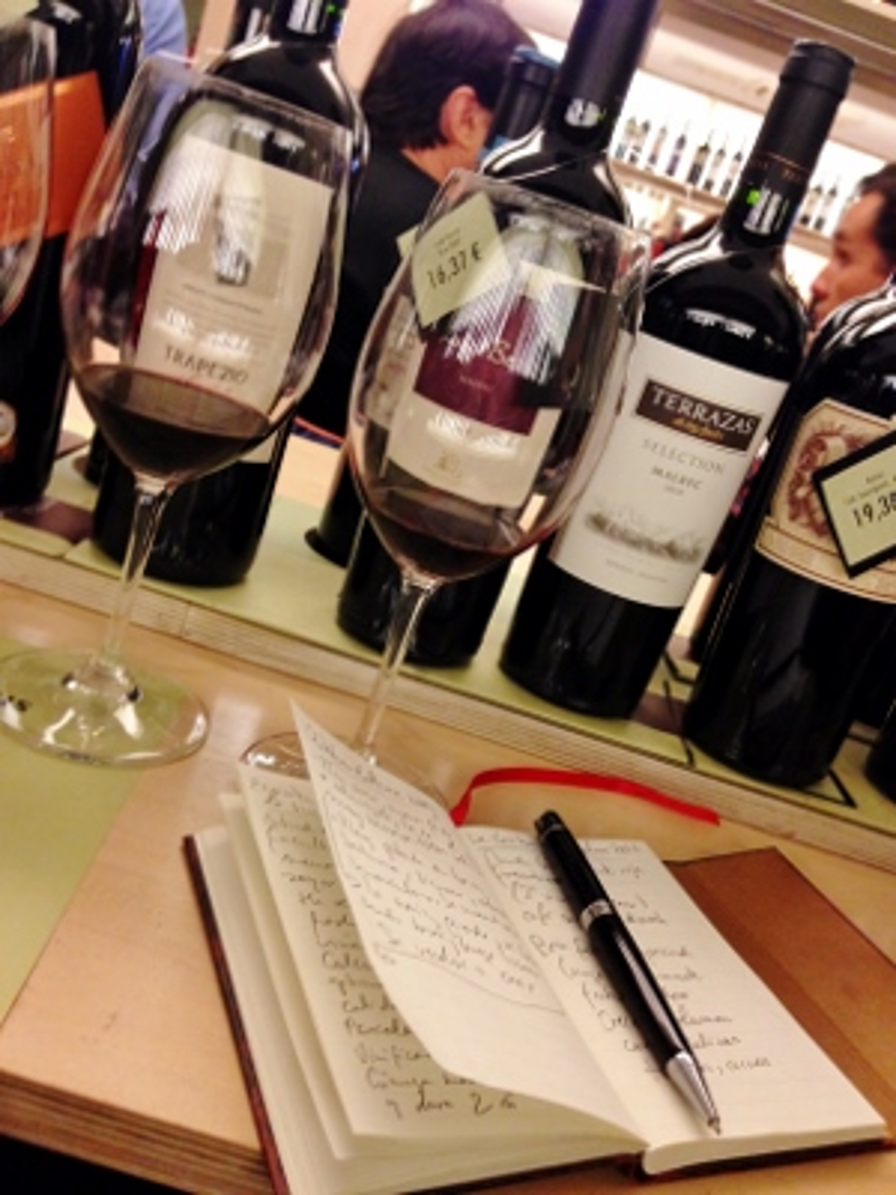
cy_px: 598
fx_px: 1139
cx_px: 448
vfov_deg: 55.4
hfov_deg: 42.9
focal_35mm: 33
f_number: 2.4
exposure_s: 1/20
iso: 250
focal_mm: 4.12
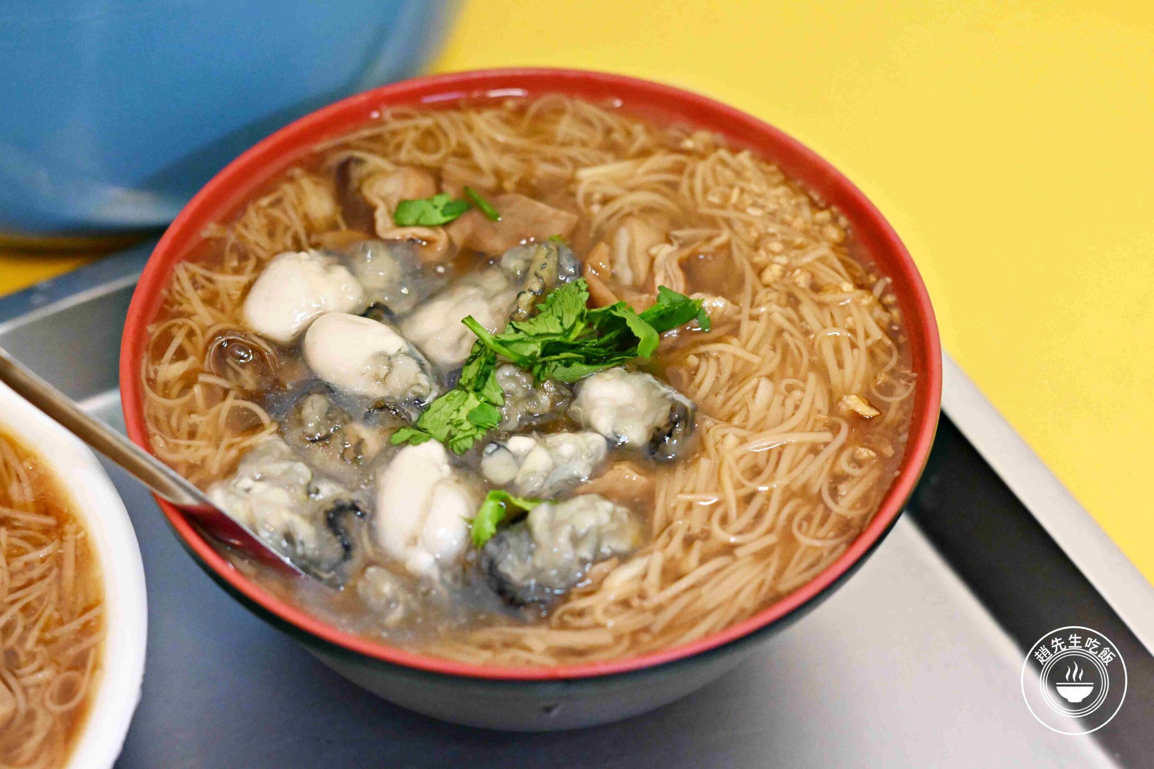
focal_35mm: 75
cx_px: 577
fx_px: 2404
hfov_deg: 27.0
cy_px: 384
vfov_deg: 18.2
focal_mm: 50
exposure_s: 1/200
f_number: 3.2
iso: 5000
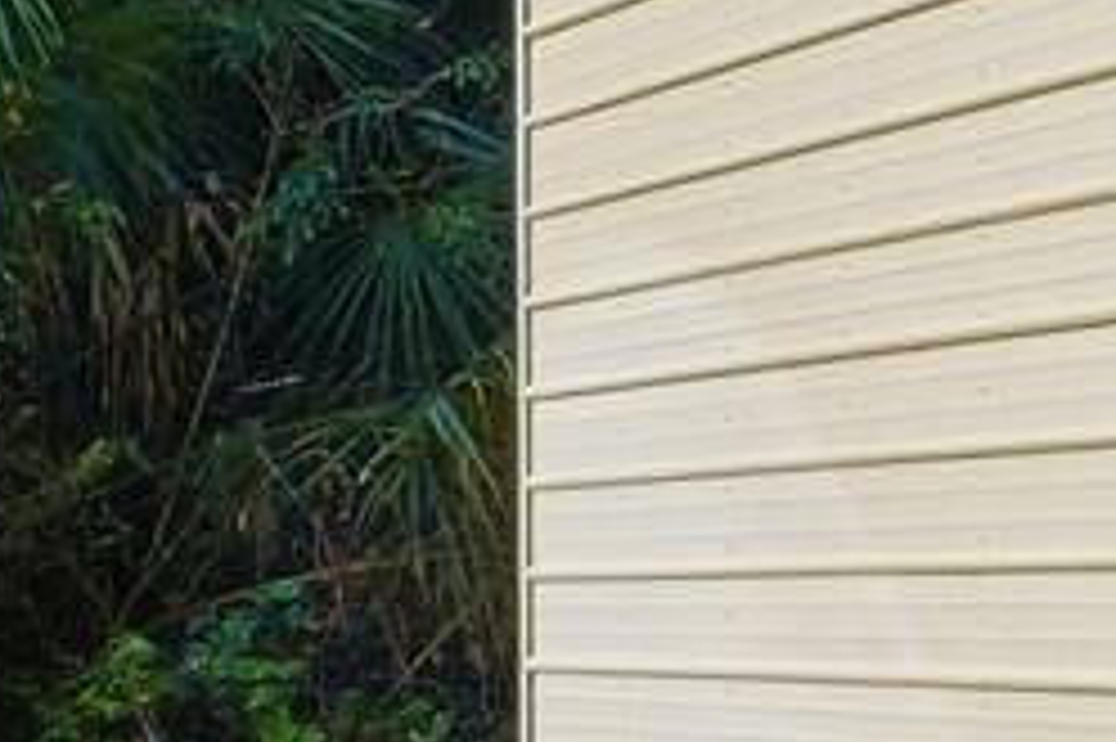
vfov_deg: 6.3
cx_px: 3532
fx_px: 6698
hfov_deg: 8.0
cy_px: 481
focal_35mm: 216
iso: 160
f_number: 8
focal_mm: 33.5
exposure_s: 1/6400
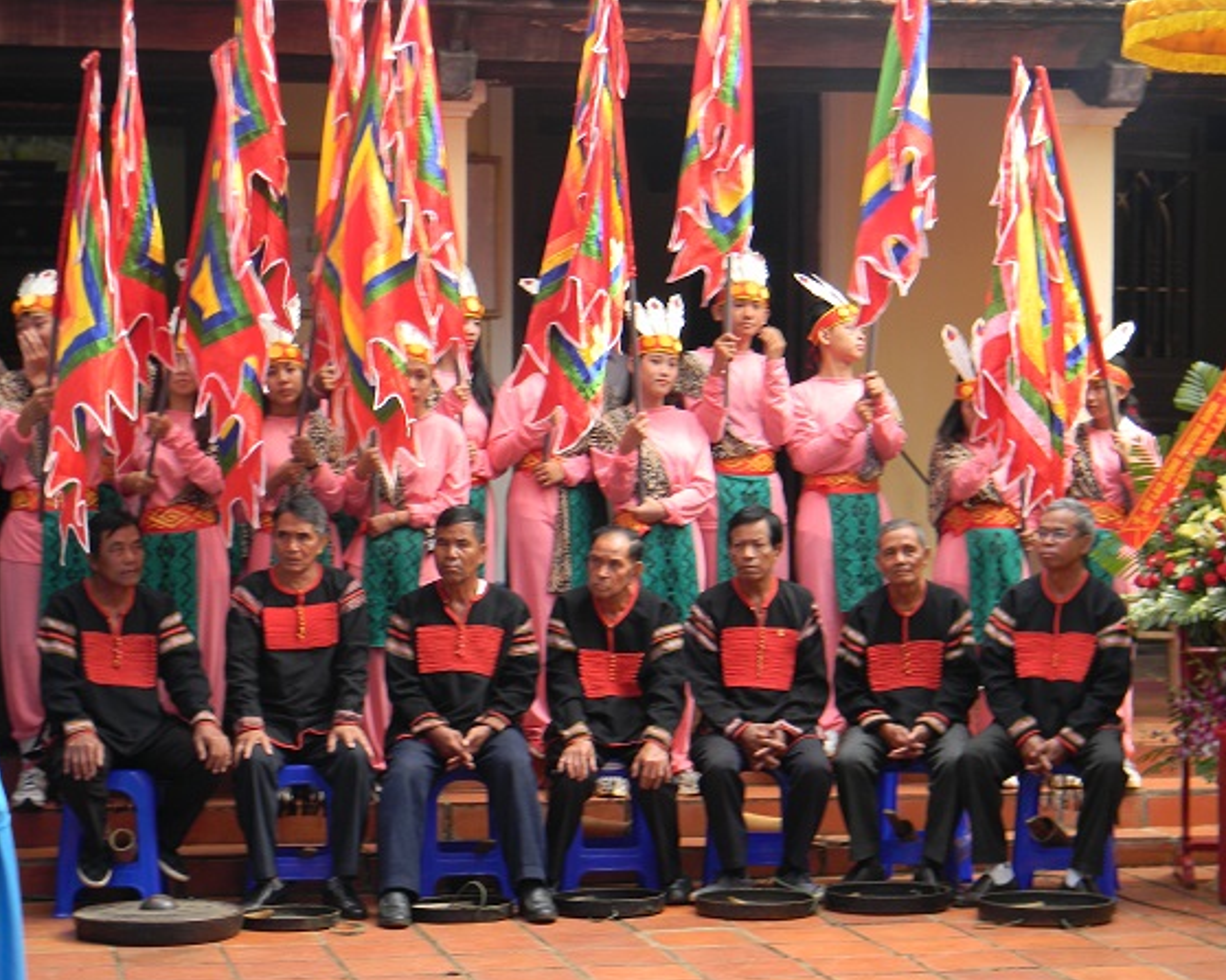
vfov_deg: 17.7
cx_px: 586
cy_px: 491
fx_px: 3156
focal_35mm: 87
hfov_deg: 22.0
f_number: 4.5
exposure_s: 1/30.8
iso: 80
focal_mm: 15.1
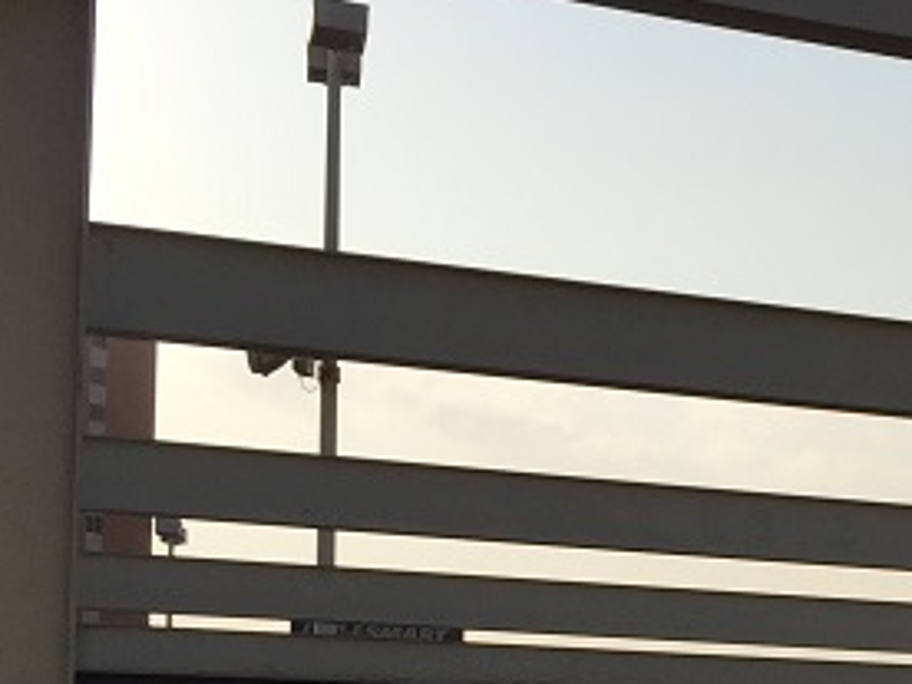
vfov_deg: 17.0
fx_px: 2213
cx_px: 1140
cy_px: 760
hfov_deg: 21.4
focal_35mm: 84
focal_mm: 4.15
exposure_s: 1/4950
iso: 32
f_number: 2.2
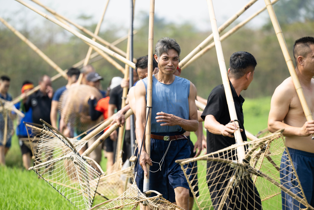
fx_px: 1744
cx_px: 157
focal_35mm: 200
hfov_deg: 10.3
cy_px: 105
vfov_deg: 6.9
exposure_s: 1/800
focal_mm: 200
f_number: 4
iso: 125
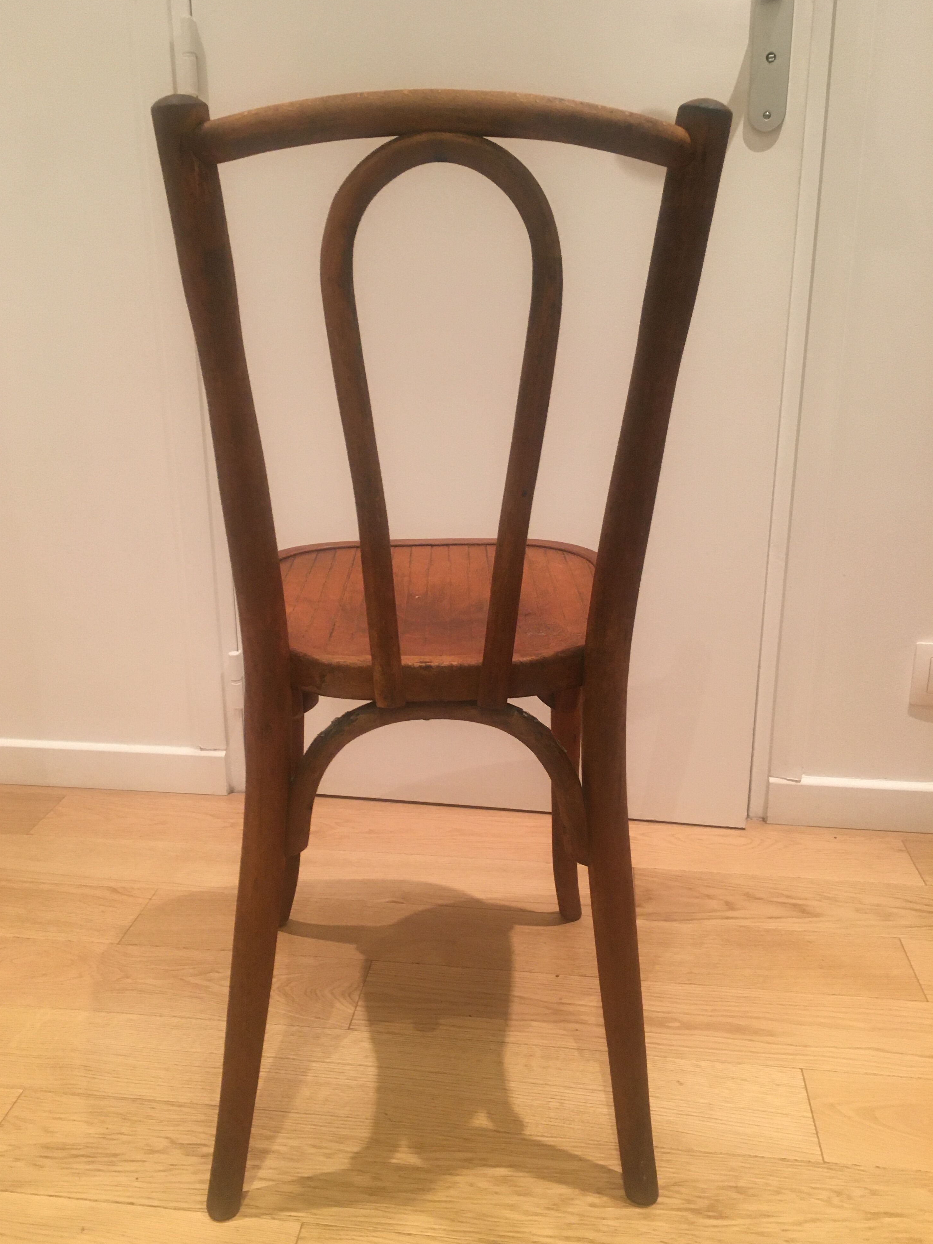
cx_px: 454
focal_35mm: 30
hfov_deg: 46.8
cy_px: 624
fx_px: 1078
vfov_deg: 60.0
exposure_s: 1/33
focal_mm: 4.15
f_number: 2.2
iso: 160
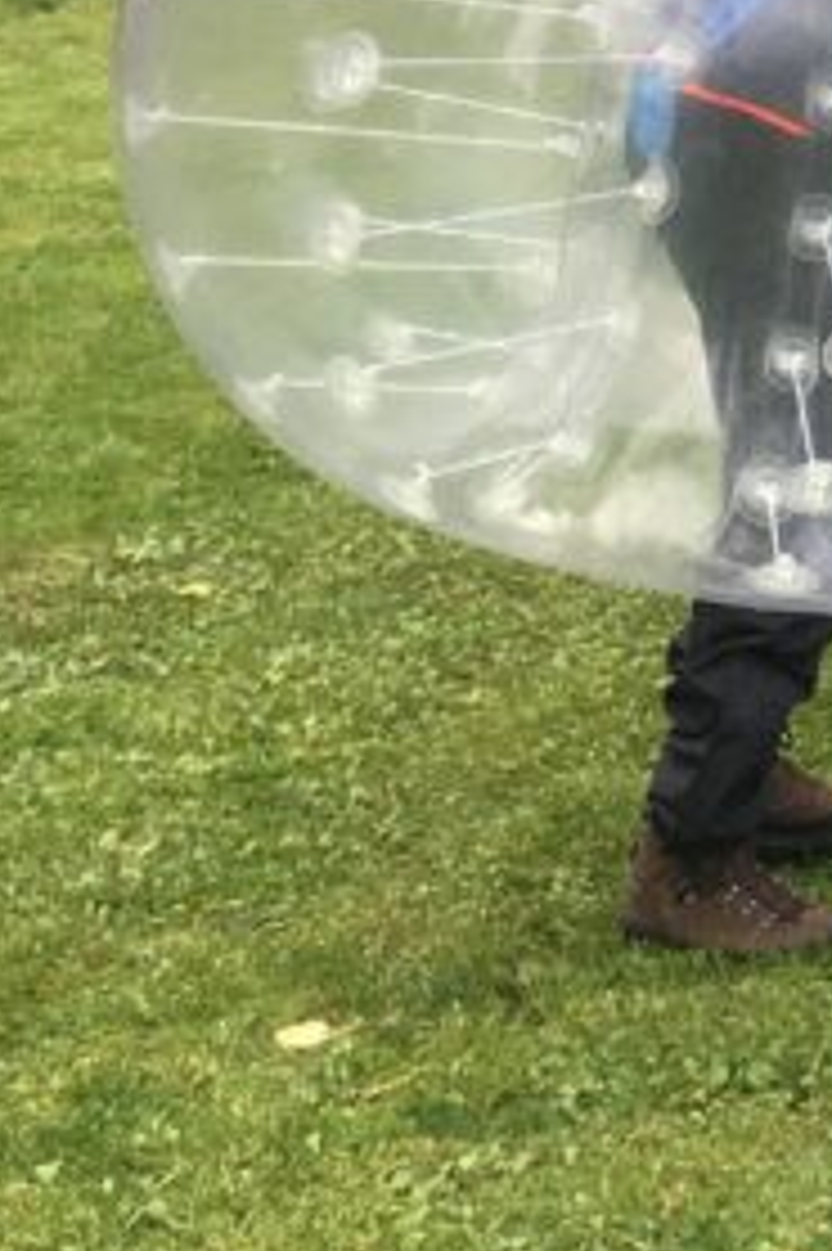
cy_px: -130
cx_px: 1979
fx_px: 3852
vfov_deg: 17.8
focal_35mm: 111
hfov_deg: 10.6
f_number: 2.2
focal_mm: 4.15
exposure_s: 1/269
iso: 25
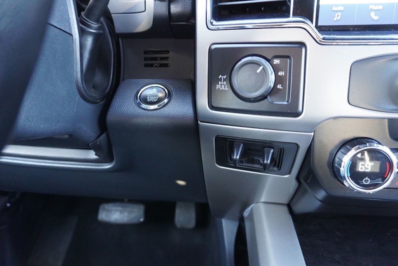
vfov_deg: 53.2
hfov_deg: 73.7
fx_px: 265
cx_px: 199
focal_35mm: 24
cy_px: 133
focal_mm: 16
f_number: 3.5
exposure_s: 1/60
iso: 2500
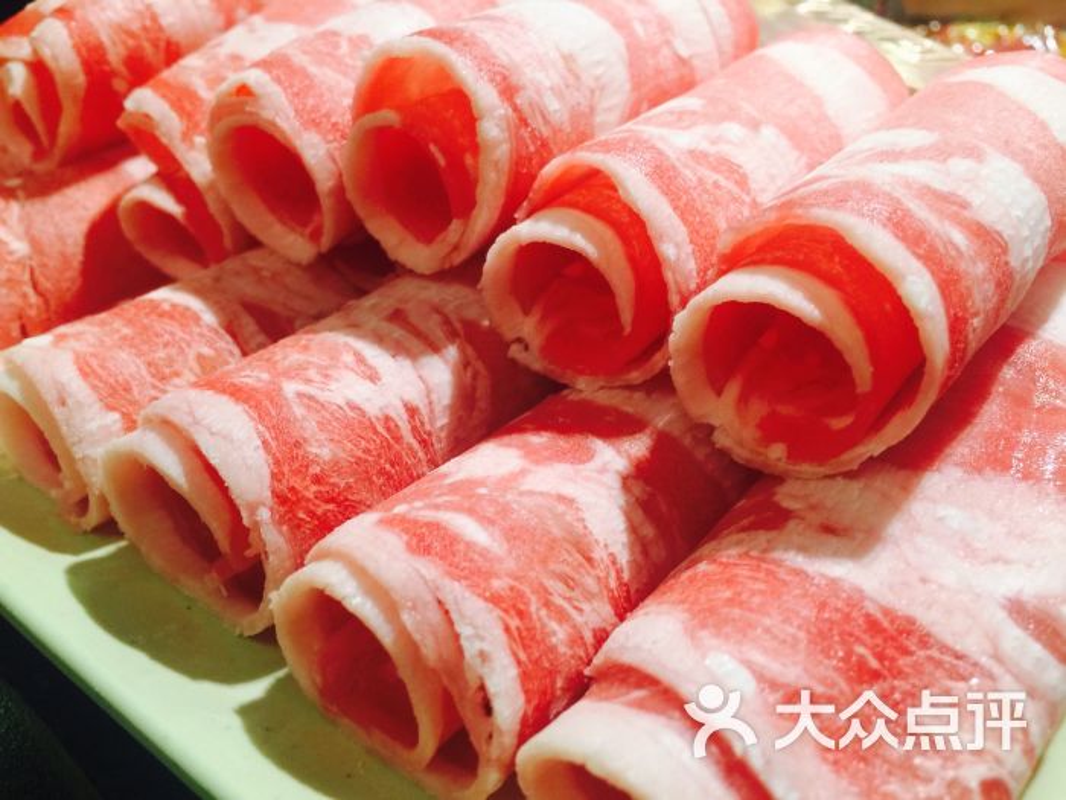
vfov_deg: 48.2
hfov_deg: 61.7
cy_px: 400
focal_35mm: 29
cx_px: 533
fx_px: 893
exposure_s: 1/17
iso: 64
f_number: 2.2
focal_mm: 4.15
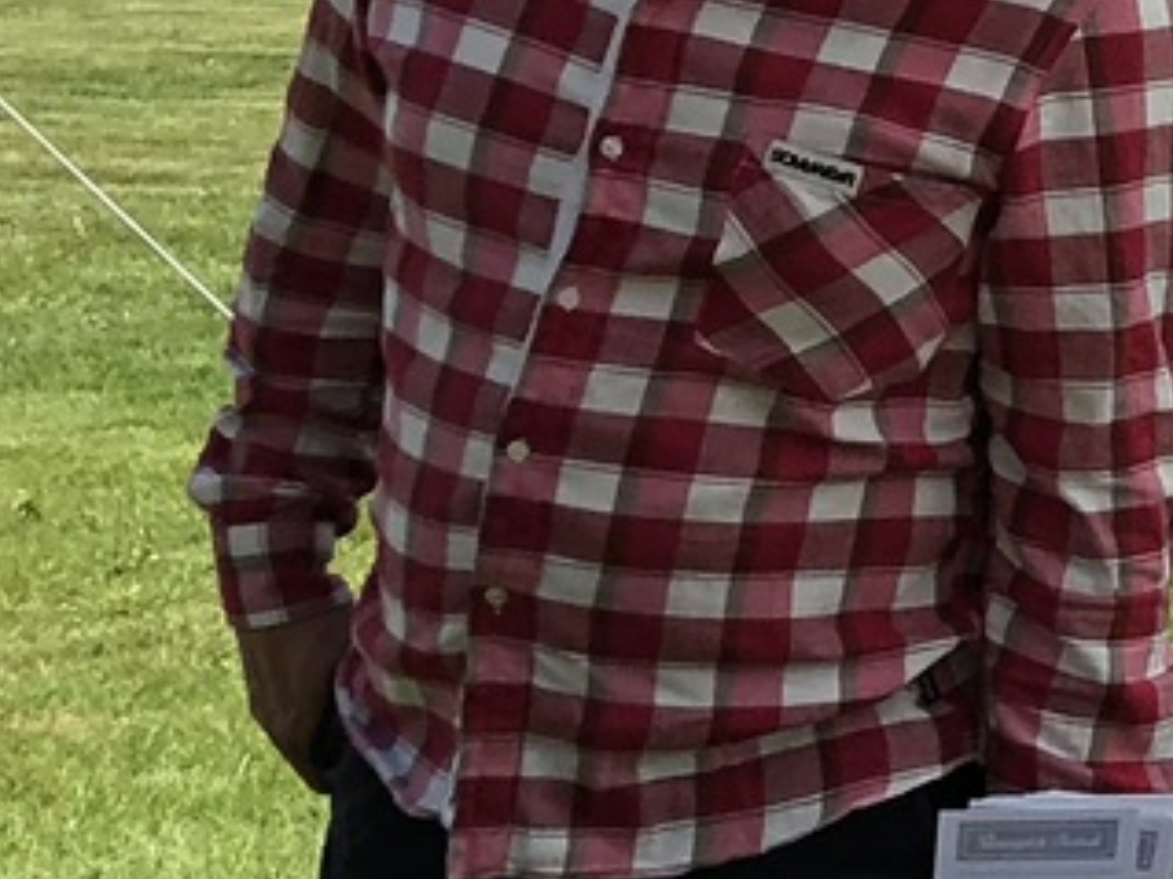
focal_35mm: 180
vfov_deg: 8.2
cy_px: 497
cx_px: 2497
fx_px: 6097
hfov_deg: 10.0
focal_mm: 3.99
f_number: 1.8
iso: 20
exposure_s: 1/1600
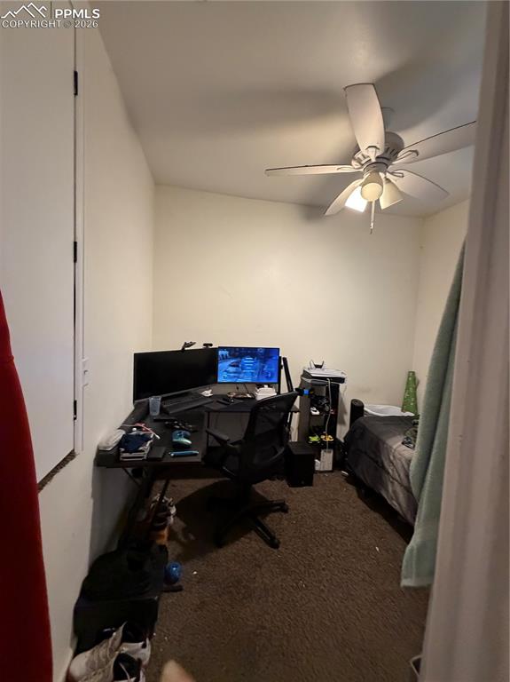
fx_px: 275
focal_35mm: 14
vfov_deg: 102.1
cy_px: 341
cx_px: 255
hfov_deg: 85.6
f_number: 2.2
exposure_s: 1/60
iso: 640
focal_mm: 2.22
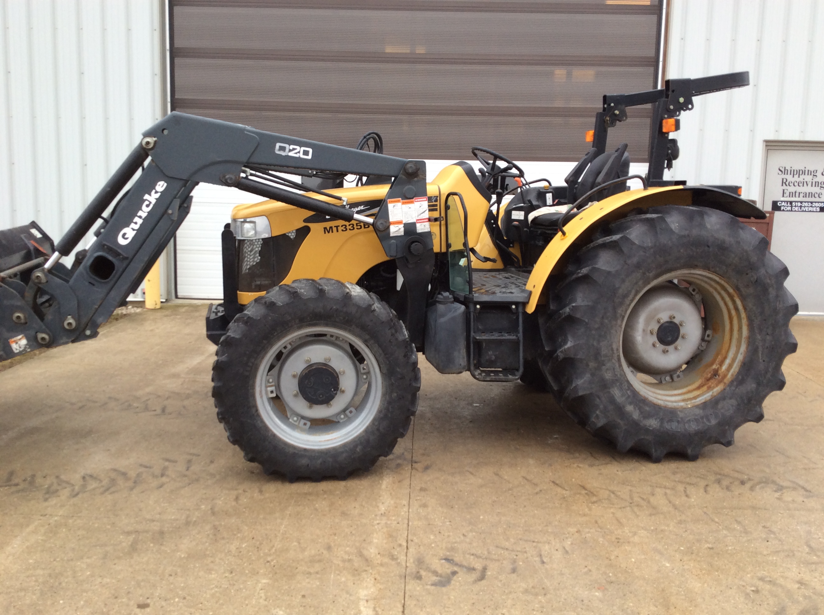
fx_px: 761
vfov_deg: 44.1
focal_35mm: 32
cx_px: 412
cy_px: 308
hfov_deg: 56.9
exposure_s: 1/186
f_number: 2.4
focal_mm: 3.3
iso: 32
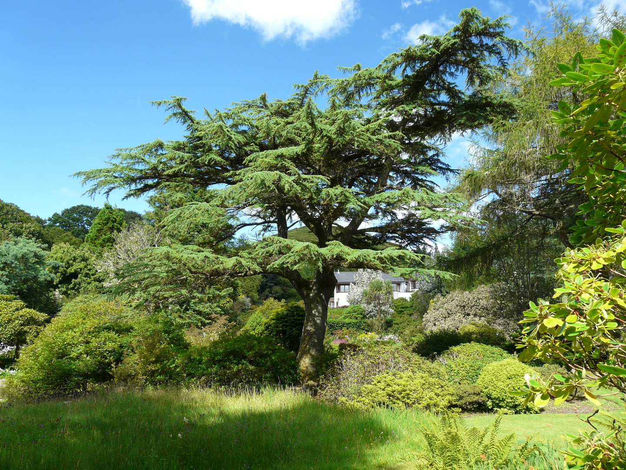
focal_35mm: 28
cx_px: 313
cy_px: 235
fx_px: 506
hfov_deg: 63.4
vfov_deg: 49.7
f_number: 3.2
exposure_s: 1/125
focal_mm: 4.6
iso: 100
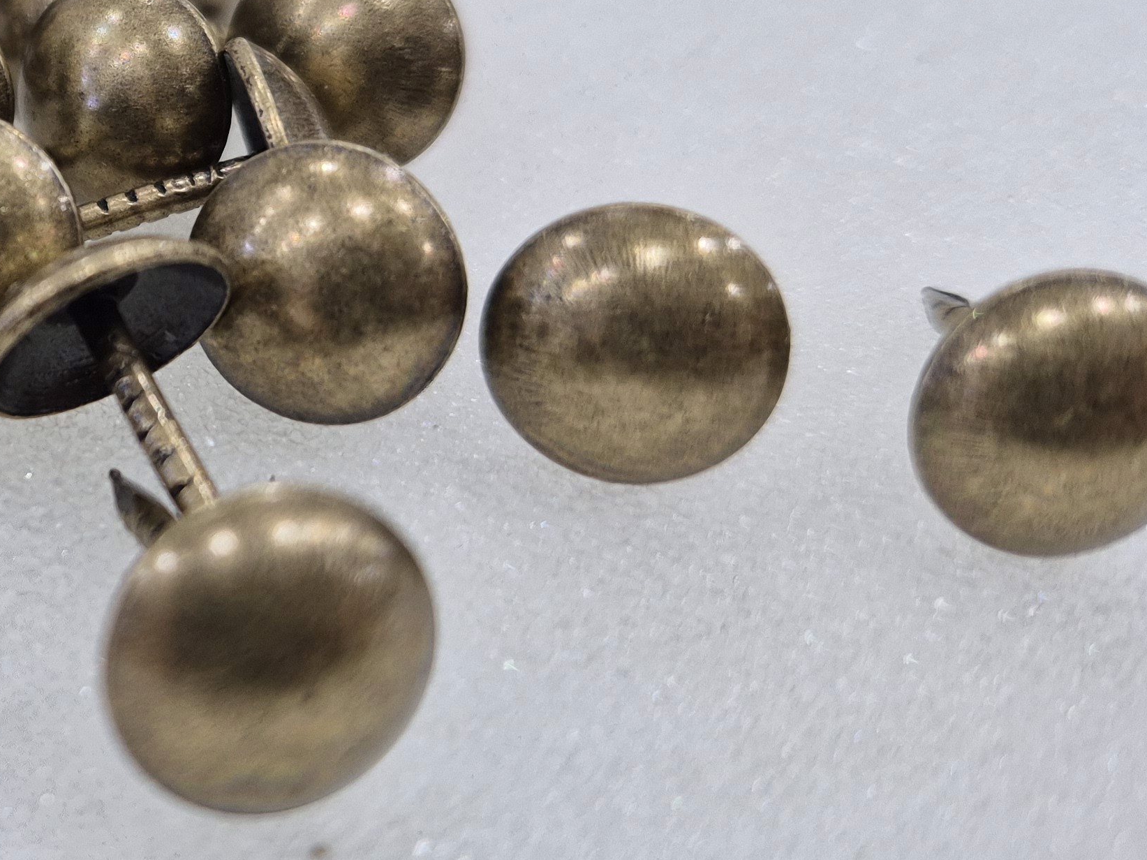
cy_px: 245
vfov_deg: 25.9
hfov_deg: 30.0
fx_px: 1855
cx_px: -188
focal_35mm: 56
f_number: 1.8
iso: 250
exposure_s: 1/120
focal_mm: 5.4
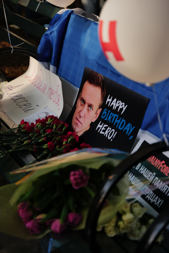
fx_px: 444
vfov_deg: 31.9
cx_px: 84
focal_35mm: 63
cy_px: 126
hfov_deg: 21.6
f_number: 2.8
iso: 200
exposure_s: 1/250
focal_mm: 63
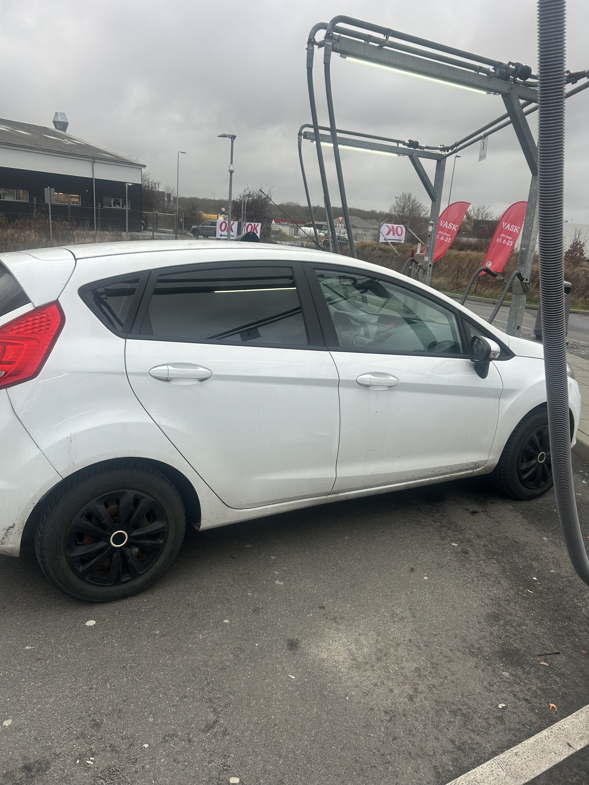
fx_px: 590
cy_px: 392
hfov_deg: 53.1
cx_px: 294
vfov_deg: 67.3
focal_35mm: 26
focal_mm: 5.7
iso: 40
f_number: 1.5
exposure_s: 1/160
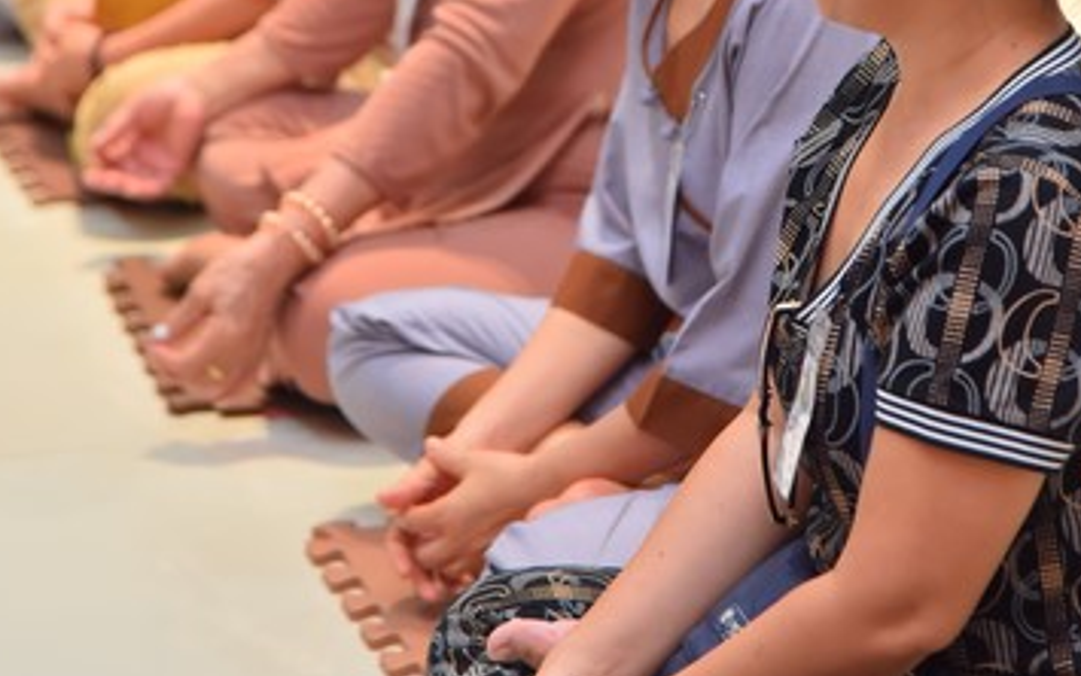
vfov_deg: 6.7
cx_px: 571
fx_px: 5775
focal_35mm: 196
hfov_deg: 10.7
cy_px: 30
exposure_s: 1/100
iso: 1250
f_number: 5
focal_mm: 105
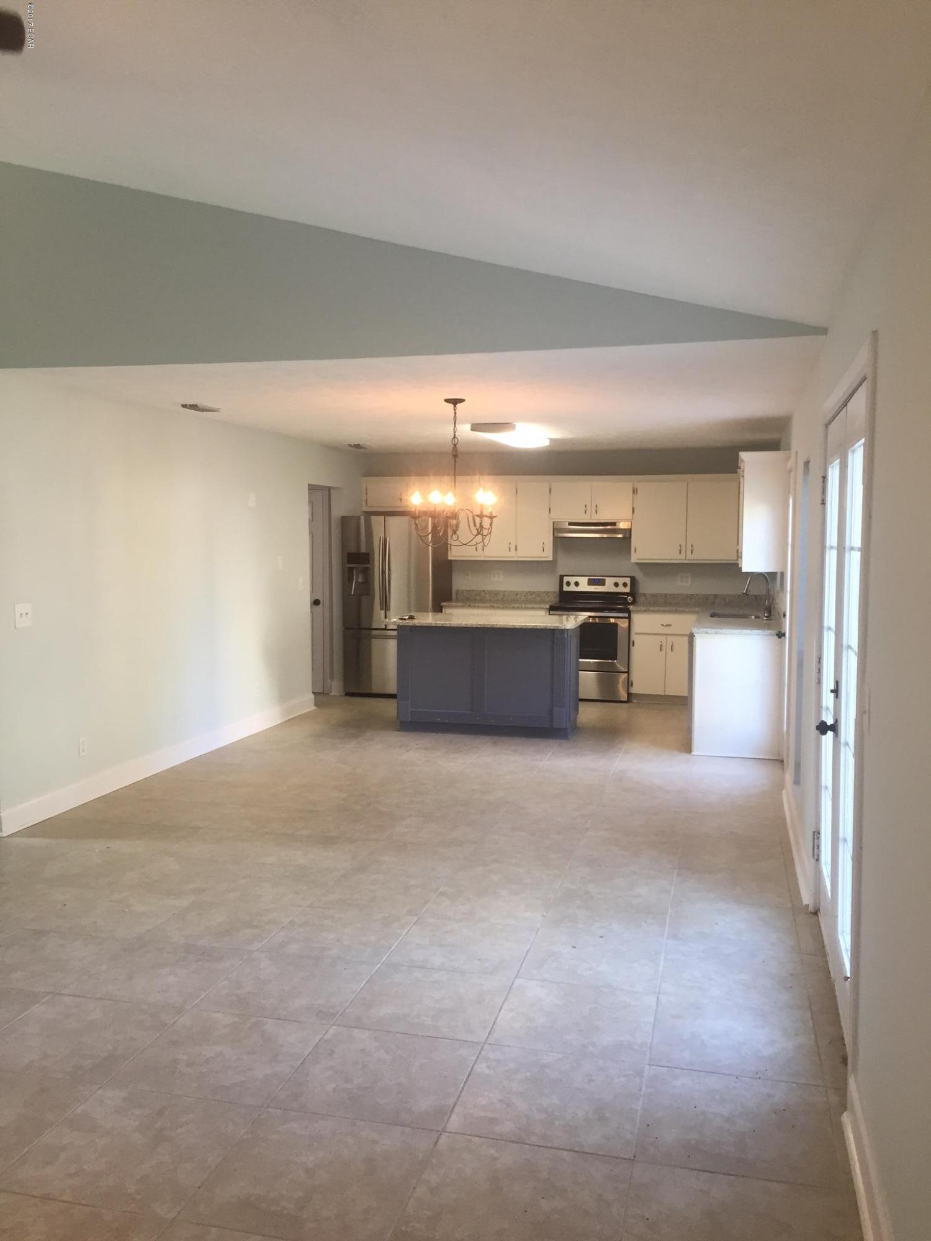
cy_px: 620
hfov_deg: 48.2
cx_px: 466
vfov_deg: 61.7
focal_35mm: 29
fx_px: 1040
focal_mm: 4.15
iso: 32
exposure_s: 1/30
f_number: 2.2
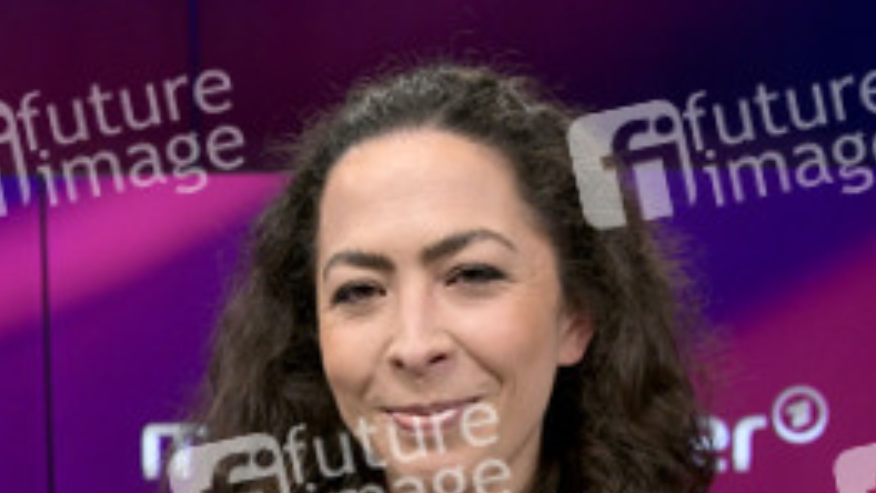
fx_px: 1626
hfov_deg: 30.1
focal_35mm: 70
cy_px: 650
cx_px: 436
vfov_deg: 16.3
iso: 1600
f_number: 6.3
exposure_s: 1/200
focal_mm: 44
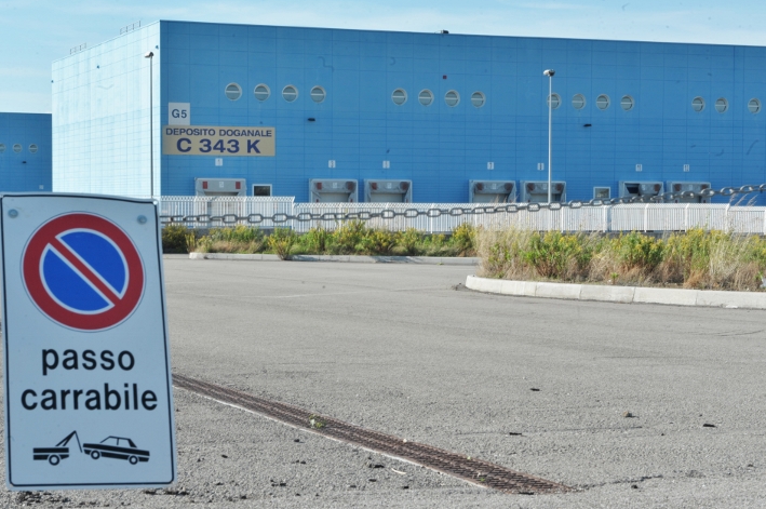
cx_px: 346
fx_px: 1679
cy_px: 267
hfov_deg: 25.7
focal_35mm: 79
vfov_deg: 17.2
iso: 250
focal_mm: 70
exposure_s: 1/100
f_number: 20
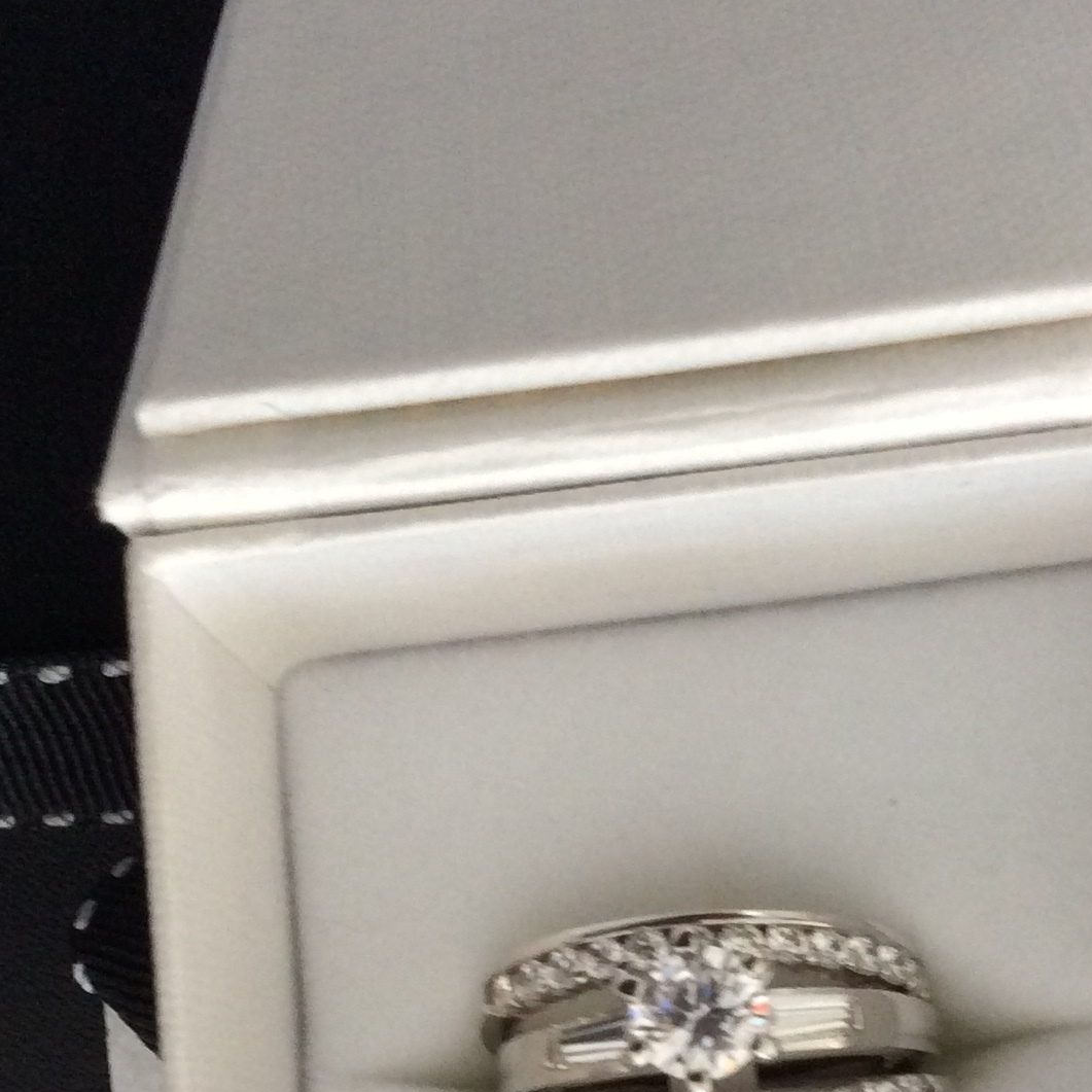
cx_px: 626
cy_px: 972
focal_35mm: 69
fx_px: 2463
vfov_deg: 24.3
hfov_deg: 25.0
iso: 125
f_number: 2.4
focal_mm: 3.3
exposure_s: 1/24
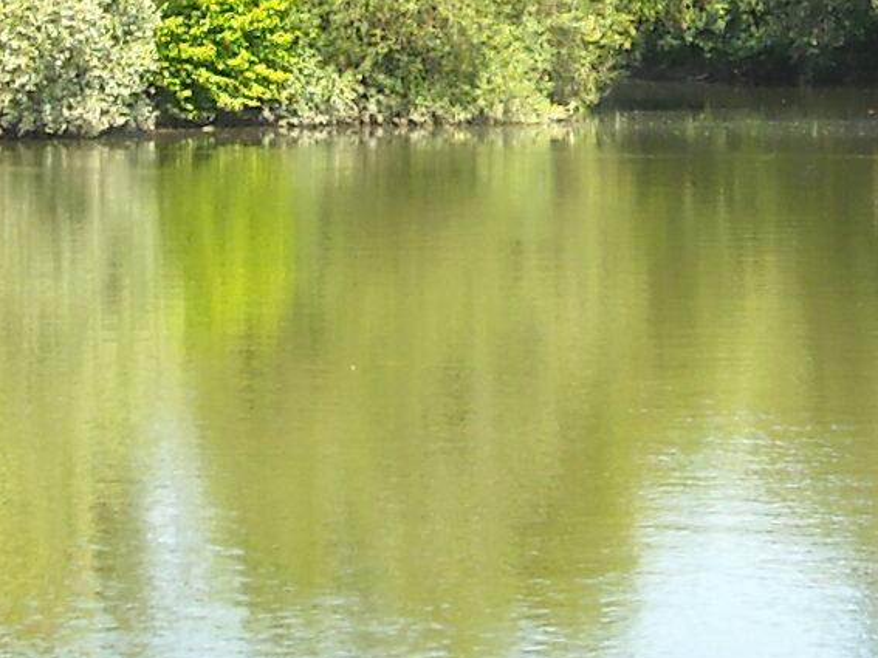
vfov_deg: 9.3
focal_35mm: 158
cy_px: -26
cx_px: 409
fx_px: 4007
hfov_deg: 12.5
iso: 64
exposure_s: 1/272
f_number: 2.8
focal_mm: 5.7
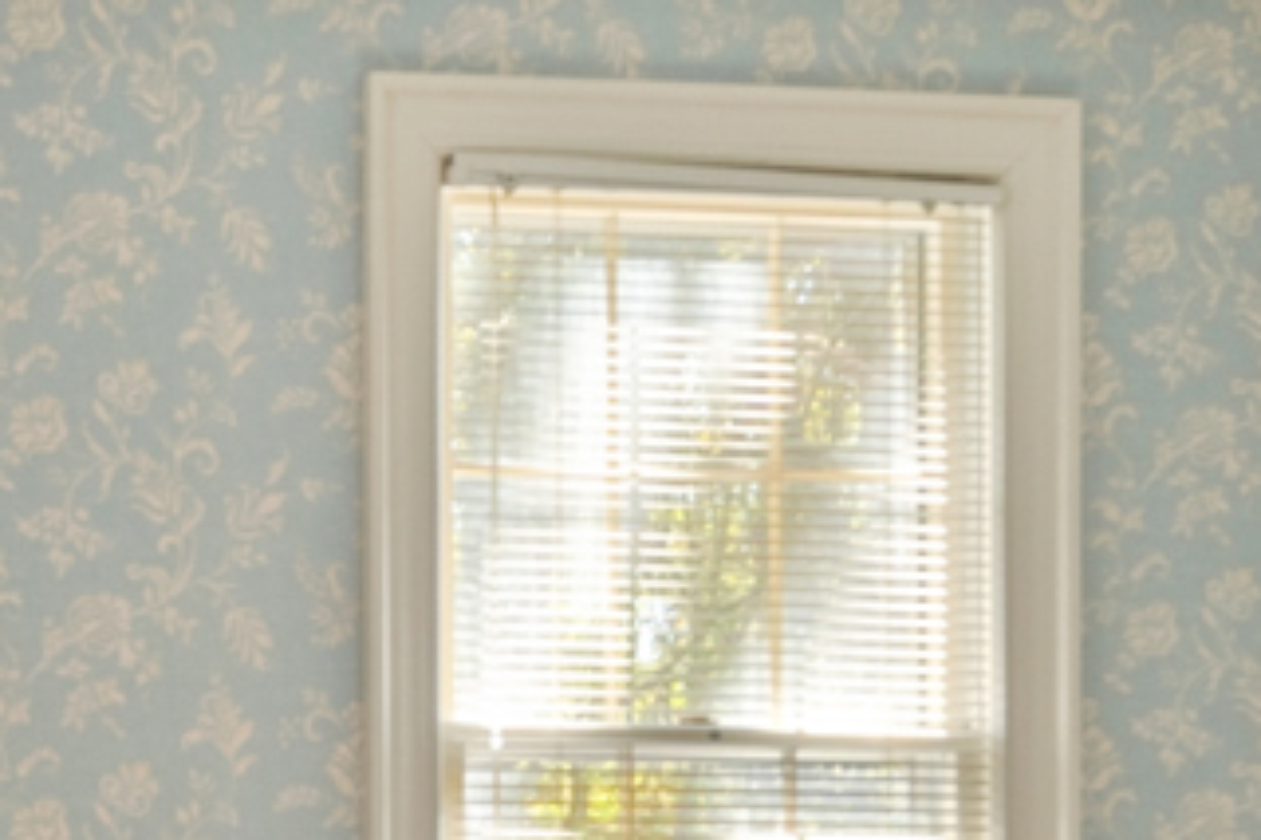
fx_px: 4656
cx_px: -256
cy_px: 1047
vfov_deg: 10.1
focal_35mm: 133
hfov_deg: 14.9
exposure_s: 1/2.5
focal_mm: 17
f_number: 8
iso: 400
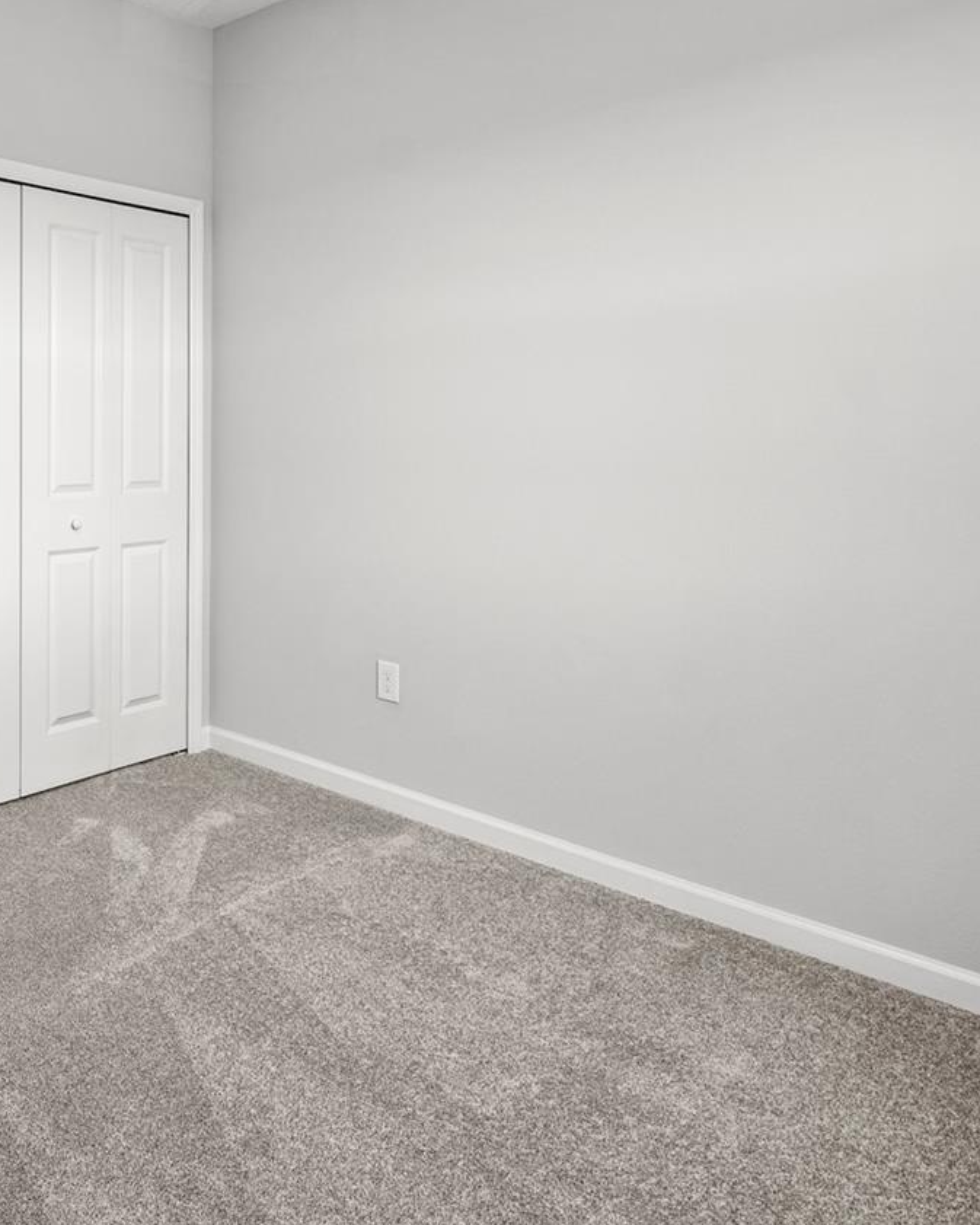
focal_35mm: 25
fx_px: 906
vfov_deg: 67.9
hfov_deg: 52.3
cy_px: 539
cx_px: 166
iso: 250
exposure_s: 1/30
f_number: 4
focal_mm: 14
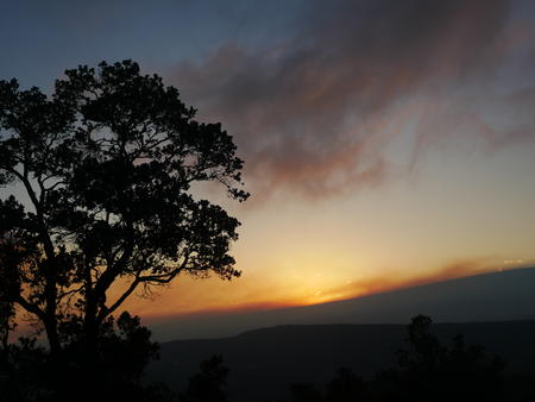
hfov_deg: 44.8
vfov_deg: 34.4
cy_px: 201
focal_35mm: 42
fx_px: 649
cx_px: 268
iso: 200
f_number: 6.3
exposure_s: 1/640
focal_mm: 21
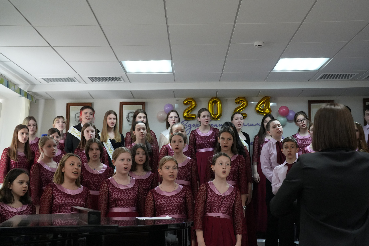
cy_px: 123
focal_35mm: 50
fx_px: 512
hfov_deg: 39.6
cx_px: 184
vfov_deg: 27.0
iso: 6400
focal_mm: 50
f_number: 6.3
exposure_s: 1/320
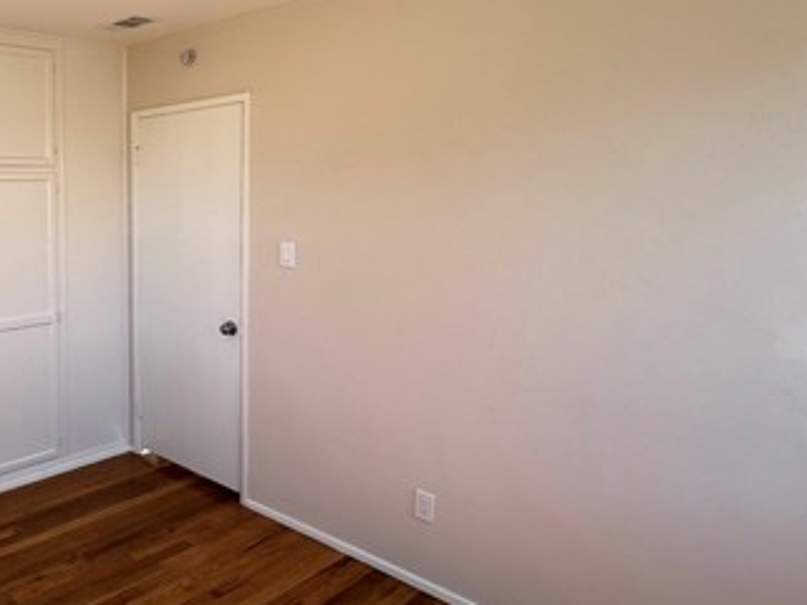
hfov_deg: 54.0
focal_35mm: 28
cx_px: 58
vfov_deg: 49.6
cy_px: 255
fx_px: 653
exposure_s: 1/280
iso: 40
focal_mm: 2.22
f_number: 2.2
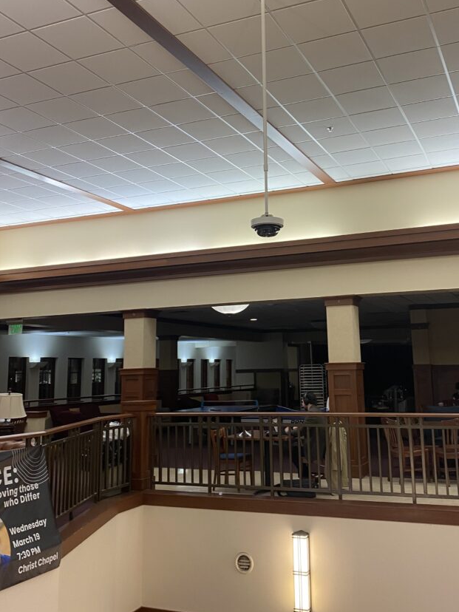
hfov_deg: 39.5
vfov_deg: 51.2
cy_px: 262
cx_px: 268
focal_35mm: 36
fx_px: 636
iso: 80
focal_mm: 4.25
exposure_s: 1/60
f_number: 1.8
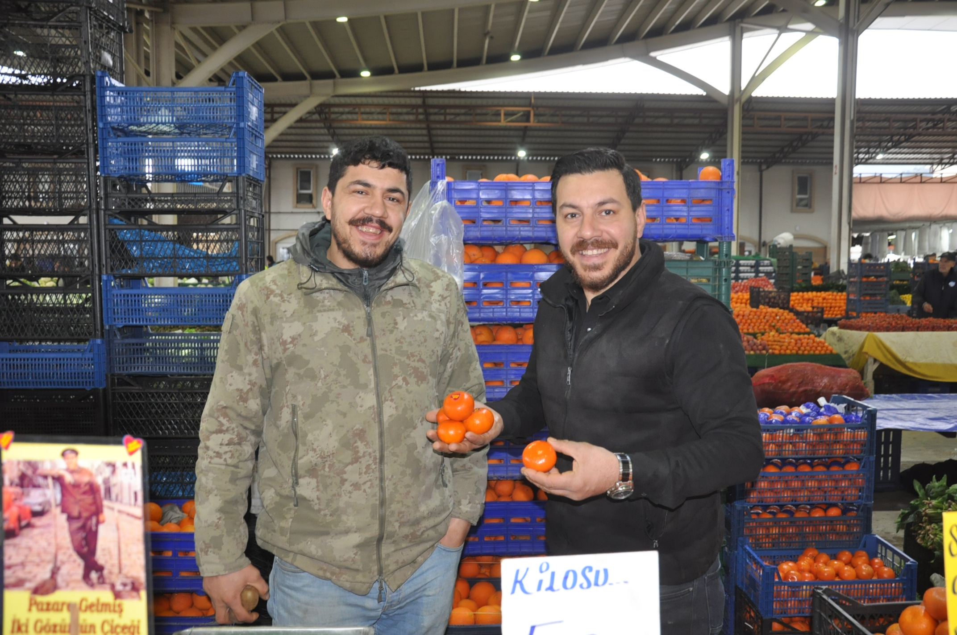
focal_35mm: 32
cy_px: 318
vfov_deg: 41.6
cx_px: 478
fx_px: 836
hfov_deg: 59.6
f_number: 3.8
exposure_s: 1/60
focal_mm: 21
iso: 800
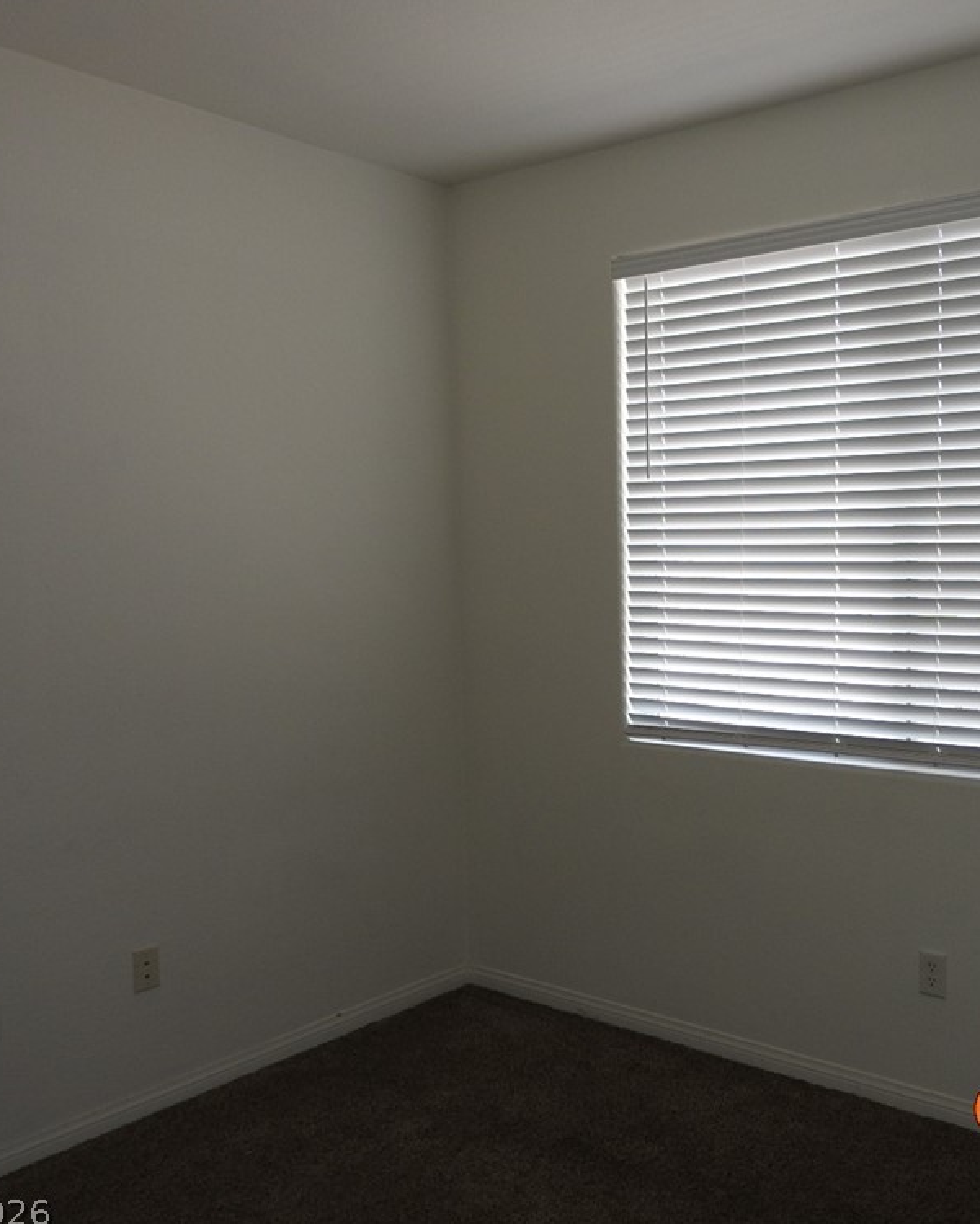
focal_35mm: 32
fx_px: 1160
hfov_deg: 44.6
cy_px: 614
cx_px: 709
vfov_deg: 55.7
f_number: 3.3
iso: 100
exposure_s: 1/125
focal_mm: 4.3
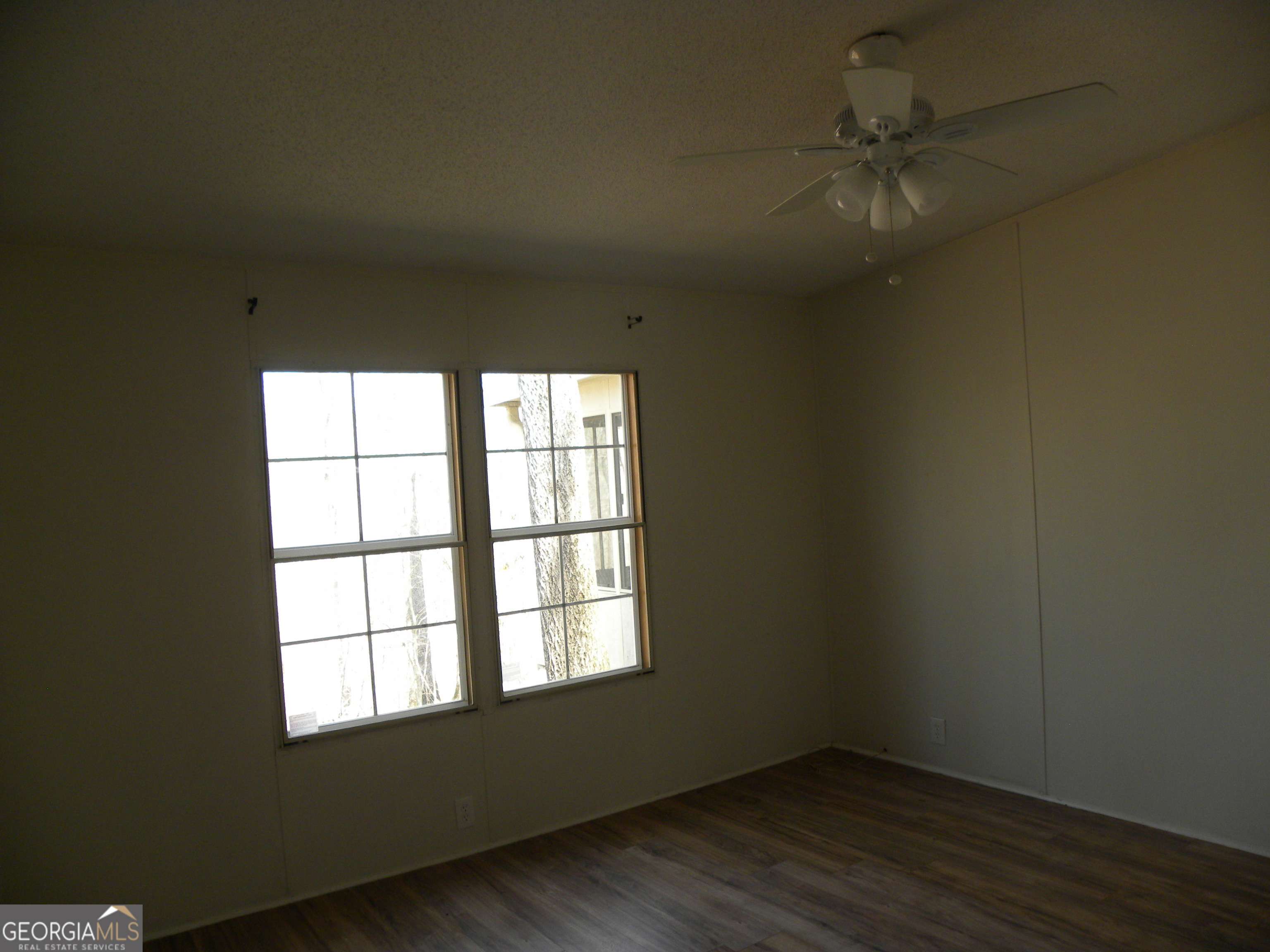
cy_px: 476
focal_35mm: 26
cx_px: 635
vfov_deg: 53.1
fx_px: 954
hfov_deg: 67.3
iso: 111
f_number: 2.8
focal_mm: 4.6
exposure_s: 1/88.6
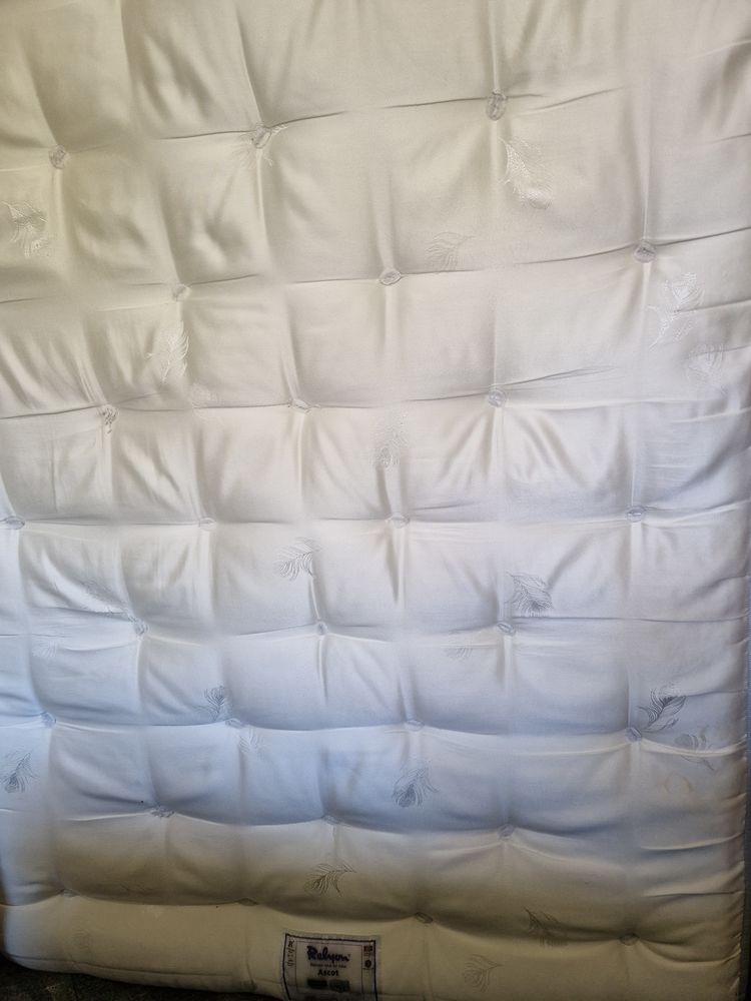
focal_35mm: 23
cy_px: 500
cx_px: 376
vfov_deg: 73.9
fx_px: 665
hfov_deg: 58.9
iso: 50
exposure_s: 1/100
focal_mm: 5.4
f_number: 1.8
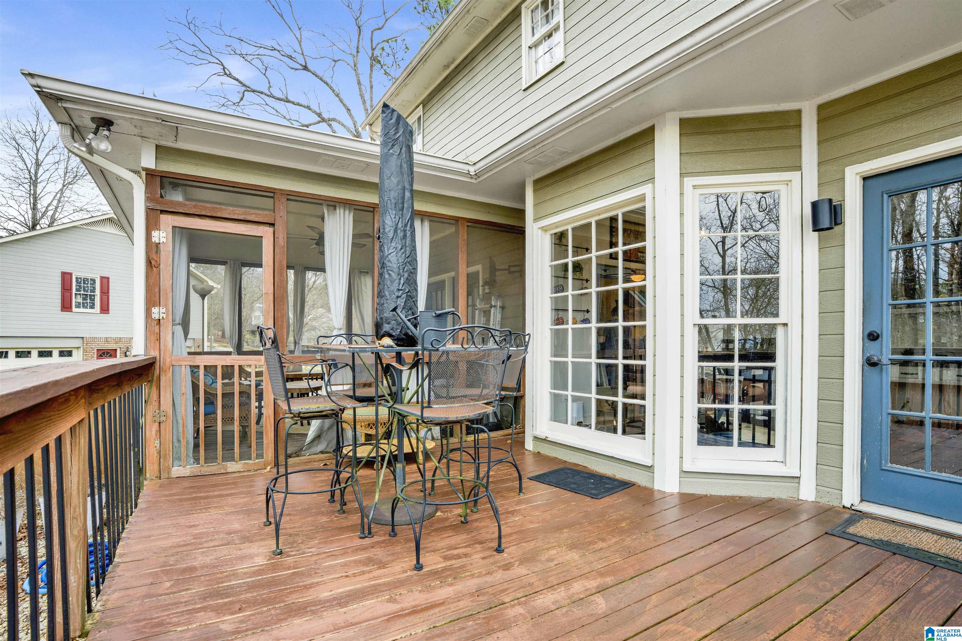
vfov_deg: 73.7
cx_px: 481
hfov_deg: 96.7
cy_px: 320
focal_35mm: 16
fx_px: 428
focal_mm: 16
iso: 320
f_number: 8
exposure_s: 1/125
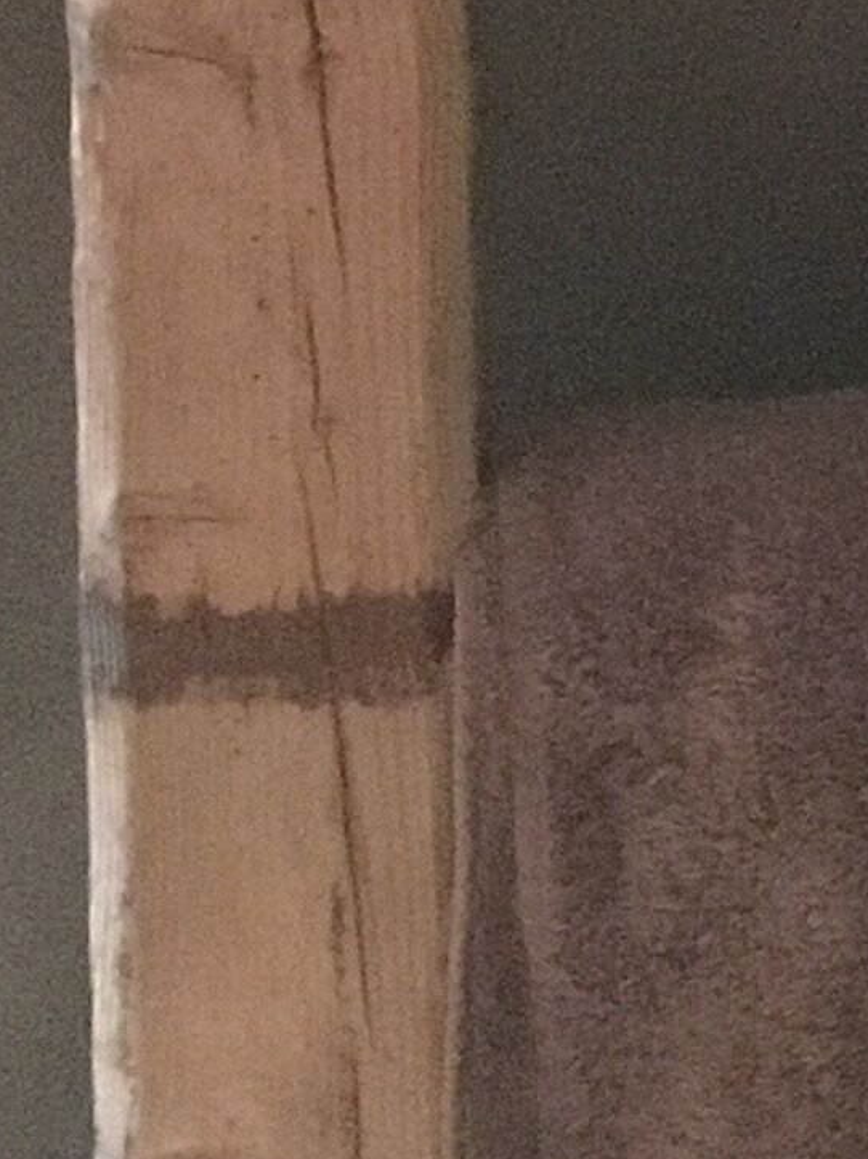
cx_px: 1616
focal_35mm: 162
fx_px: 5419
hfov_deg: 8.7
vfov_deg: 11.6
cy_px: -700
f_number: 2.2
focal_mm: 4.15
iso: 1250
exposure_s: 1/17
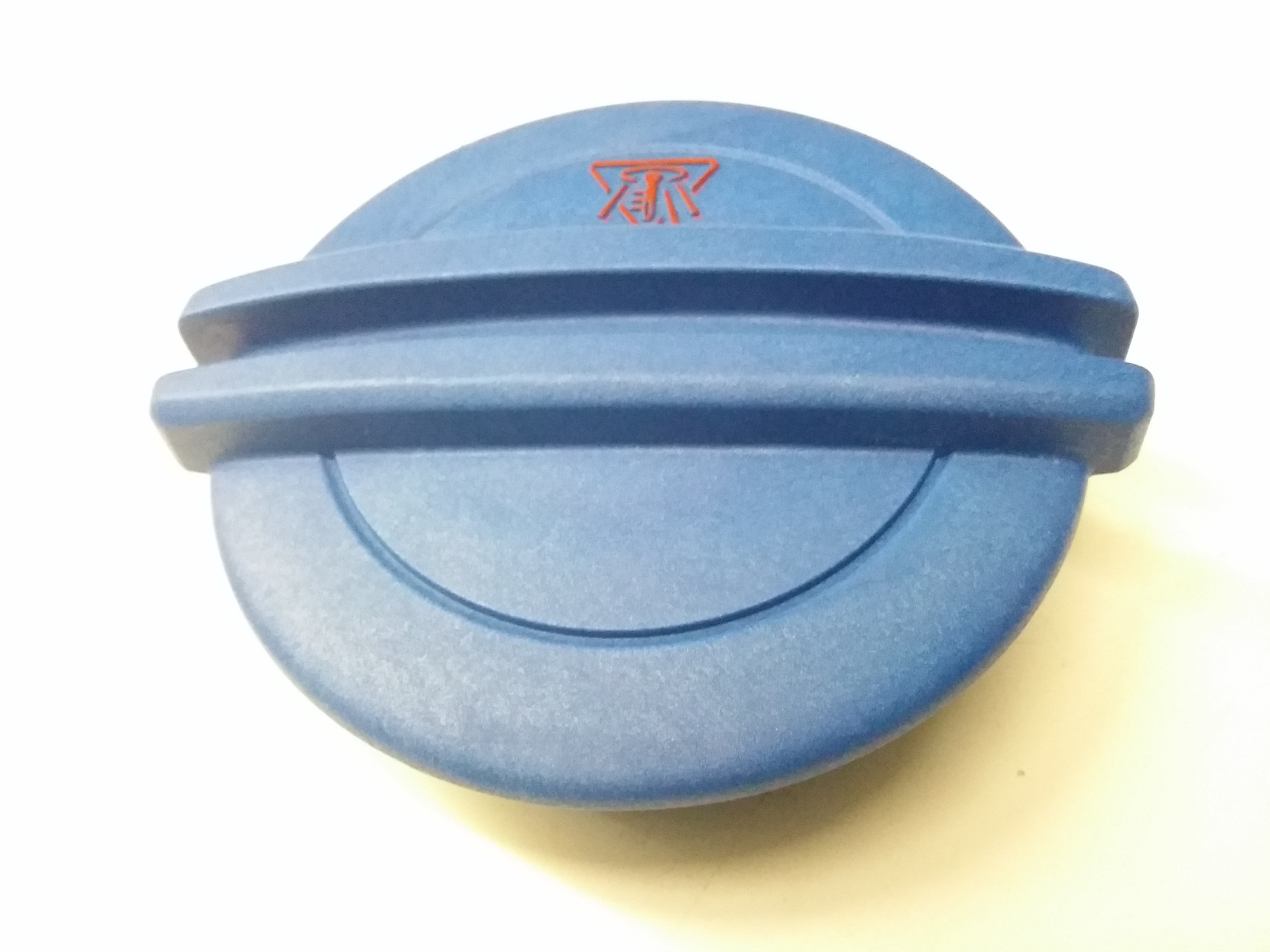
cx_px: 635
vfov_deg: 44.2
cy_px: 476
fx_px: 1174
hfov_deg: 56.8
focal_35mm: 32
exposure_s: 1/15
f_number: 2.4
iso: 640
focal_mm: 3.4
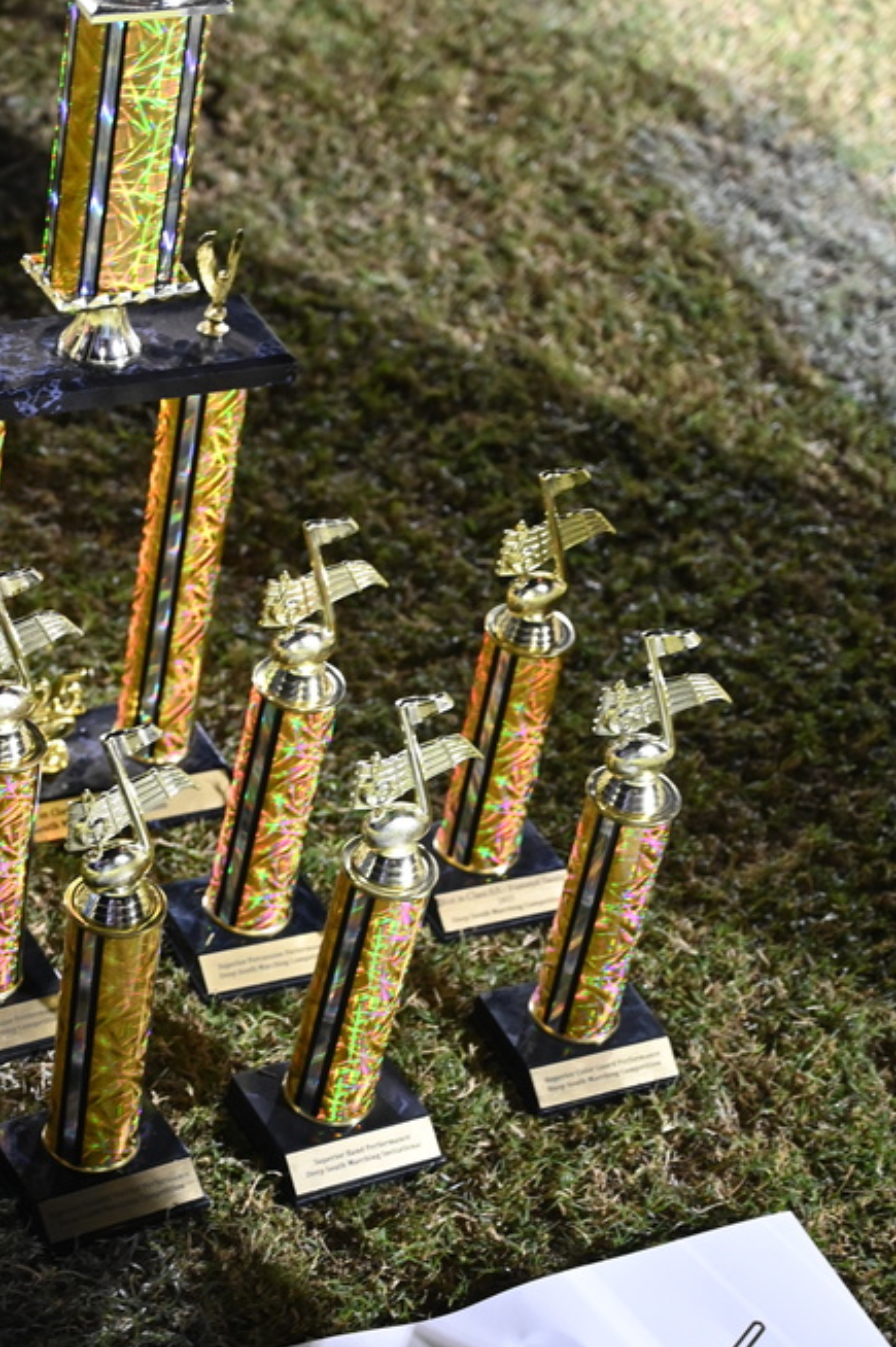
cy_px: 706
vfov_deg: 24.5
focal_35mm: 83
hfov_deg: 16.3
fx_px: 3103
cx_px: 201
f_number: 4
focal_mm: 53
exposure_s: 1/80
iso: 3200
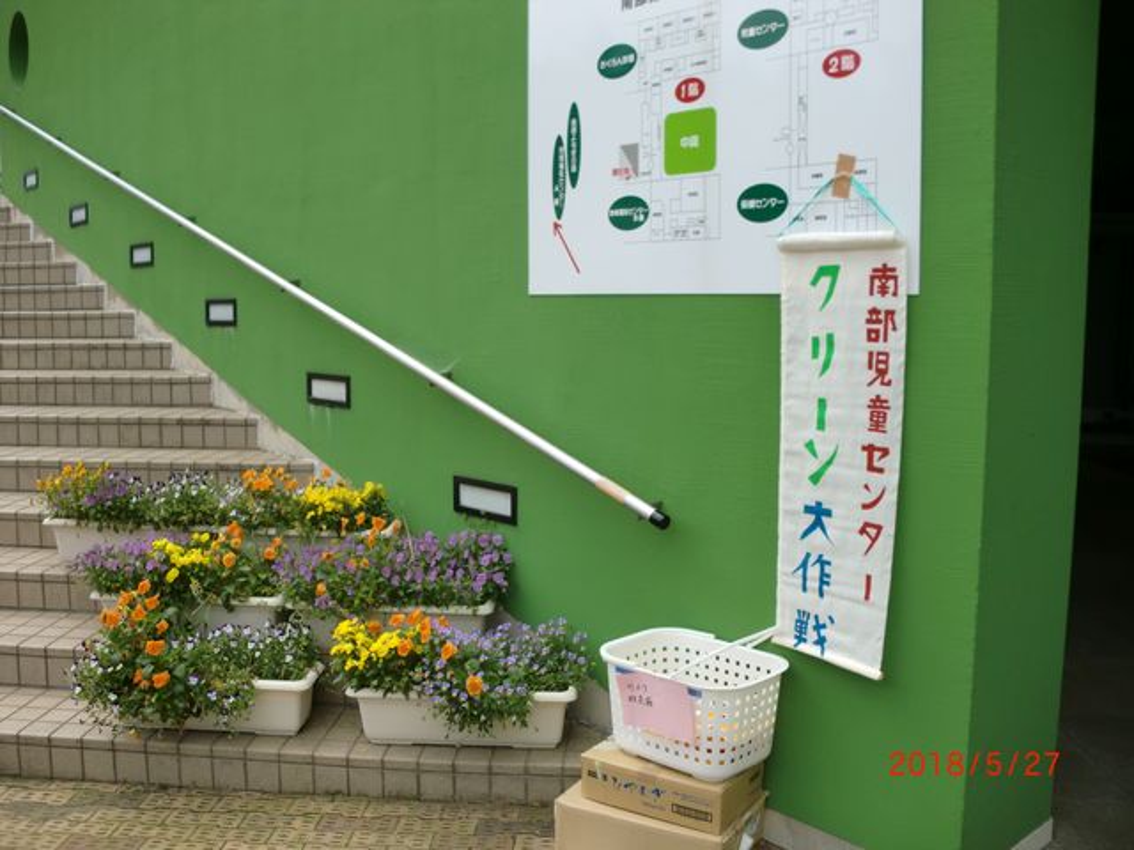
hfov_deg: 52.6
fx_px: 1147
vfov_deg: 40.7
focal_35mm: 35
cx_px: 567
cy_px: 425
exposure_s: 1/800
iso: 64
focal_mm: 6.3
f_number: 3.1
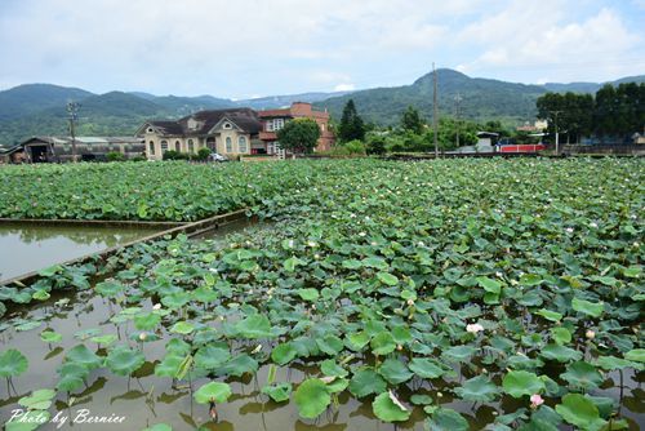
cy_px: 216
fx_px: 484
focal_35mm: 27
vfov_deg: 48.0
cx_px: 322
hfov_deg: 67.4
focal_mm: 18
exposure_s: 1/500
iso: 100
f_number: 5
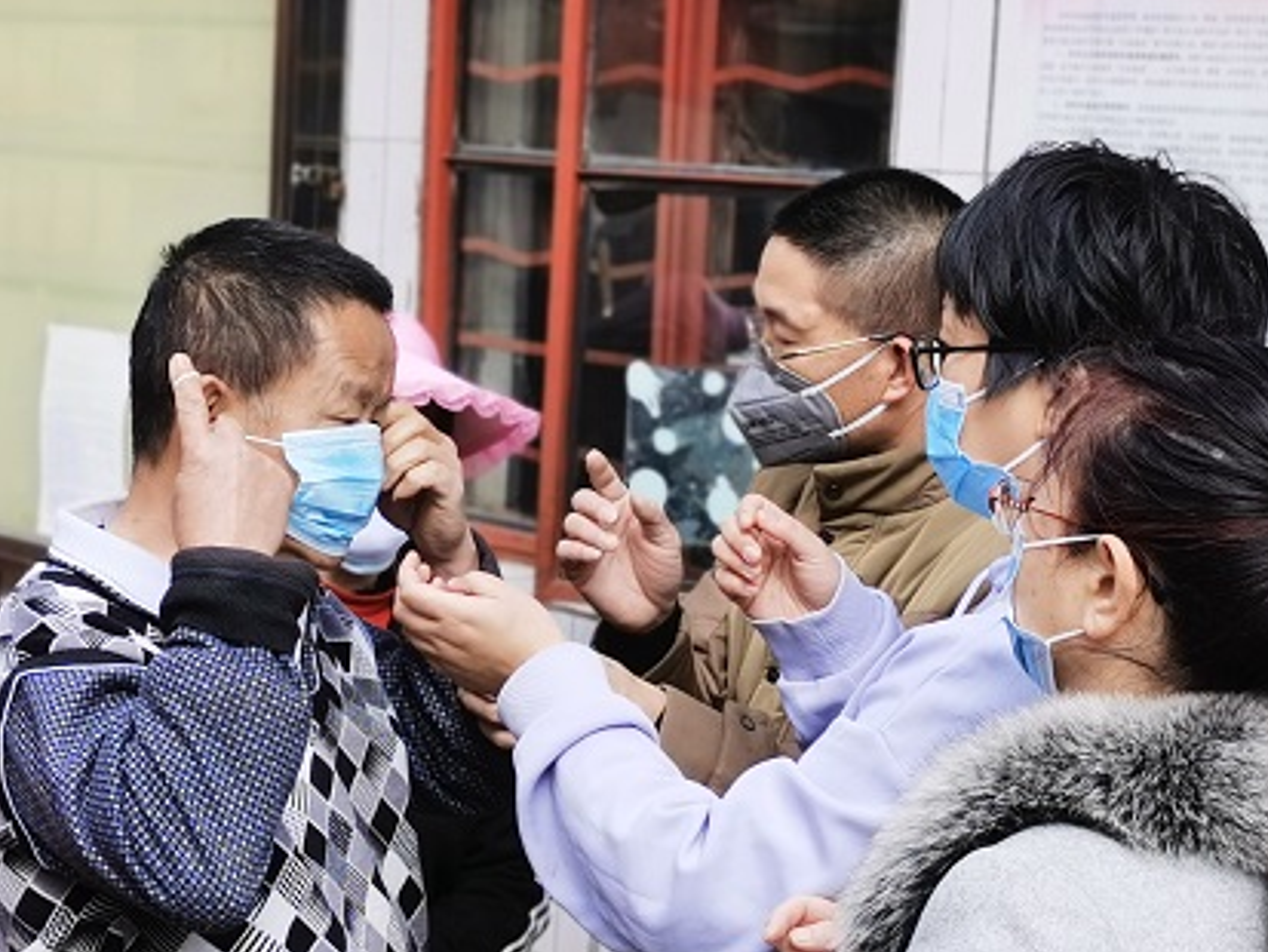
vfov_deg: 16.4
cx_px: 663
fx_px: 3298
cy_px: 491
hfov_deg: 21.8
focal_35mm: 90
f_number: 1.8
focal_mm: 5.58
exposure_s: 1/710
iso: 50
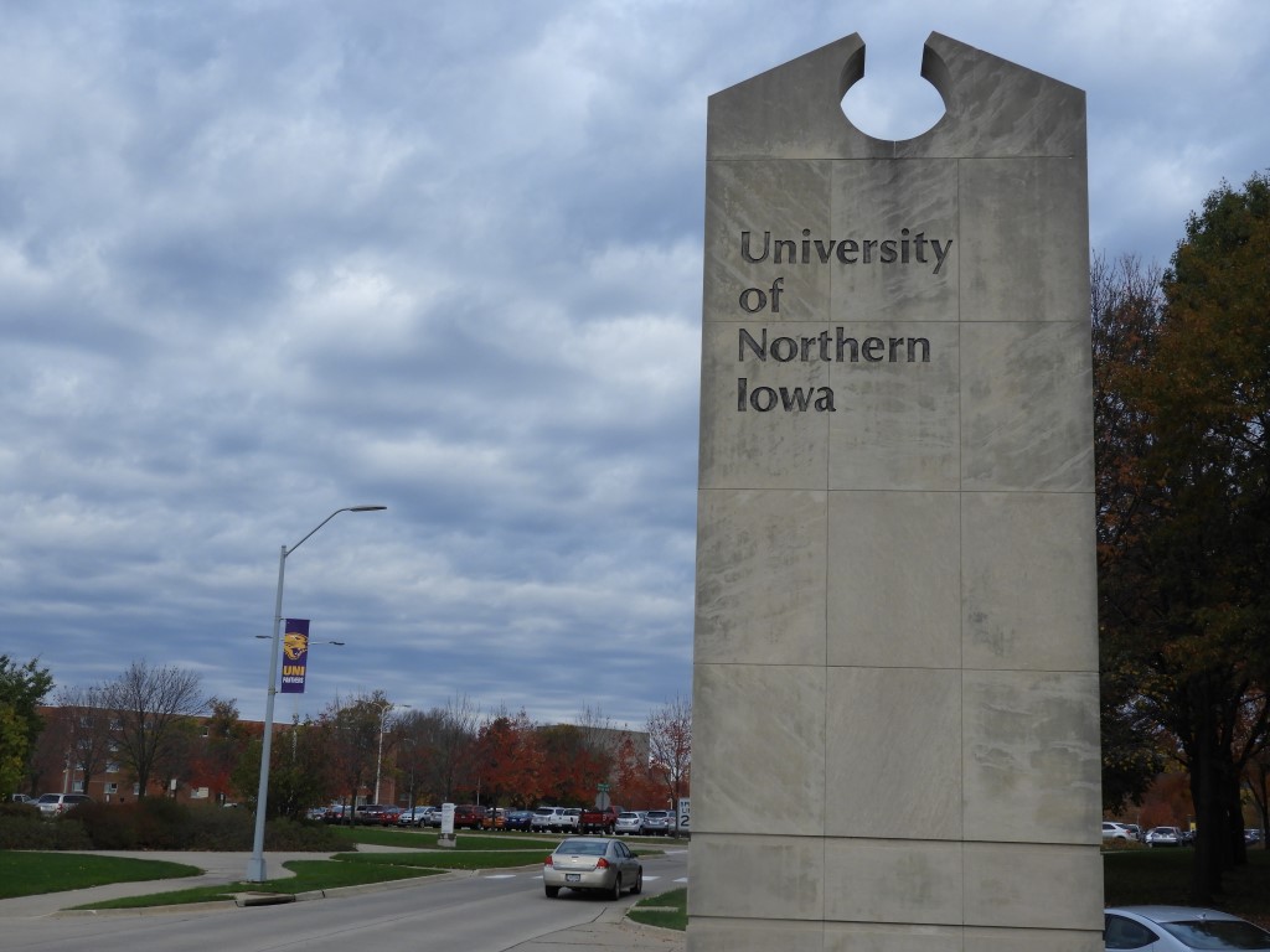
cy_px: 476
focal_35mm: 50
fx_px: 1834
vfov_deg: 29.1
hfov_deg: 38.2
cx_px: 635
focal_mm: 9
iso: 100
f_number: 4
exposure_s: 1/400
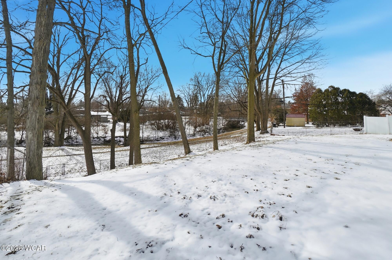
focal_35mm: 15
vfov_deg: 77.2
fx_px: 163
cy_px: 130
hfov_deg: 100.4
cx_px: 196
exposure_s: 1/3200
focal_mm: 10
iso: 125
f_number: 10
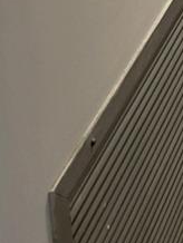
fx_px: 929
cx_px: 484
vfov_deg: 12.7
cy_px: -270
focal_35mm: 132
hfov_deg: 9.6
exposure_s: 1/60
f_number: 1.78
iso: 125
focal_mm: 6.86
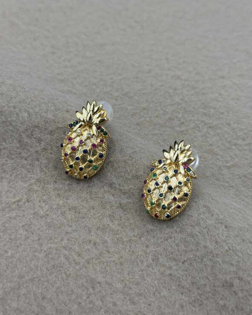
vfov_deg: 36.7
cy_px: 154
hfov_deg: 29.7
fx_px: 475
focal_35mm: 51
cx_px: 124
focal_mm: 6.86
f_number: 1.78
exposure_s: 1/511
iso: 80
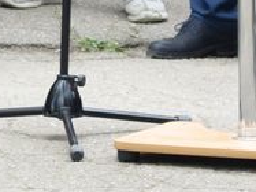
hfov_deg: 3.6
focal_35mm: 543
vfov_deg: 2.7
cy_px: -363
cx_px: -101
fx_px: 4015
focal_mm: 55
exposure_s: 1/160
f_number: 6.3
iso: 400
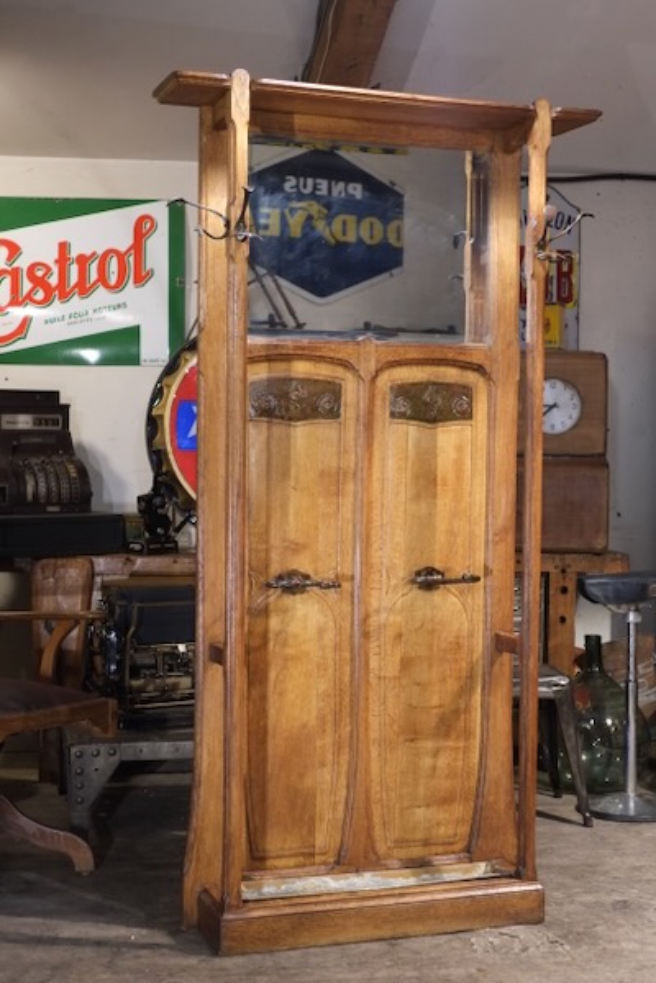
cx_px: 328
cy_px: 492
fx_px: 1449
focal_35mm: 53
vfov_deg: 37.5
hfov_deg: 25.5
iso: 3200
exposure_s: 1/125
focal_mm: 35
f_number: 3.6
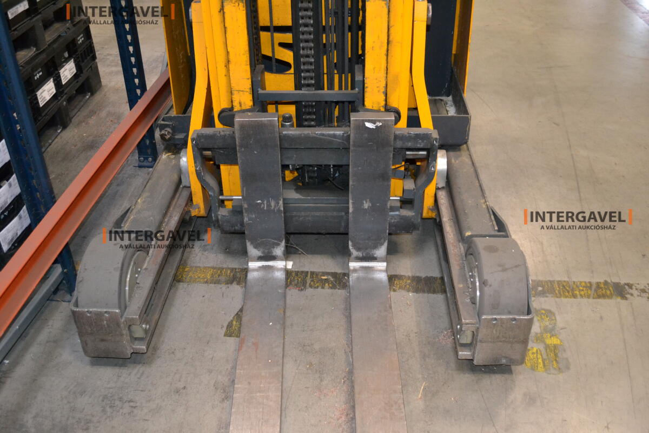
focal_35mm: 33
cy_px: 216
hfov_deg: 57.2
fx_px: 595
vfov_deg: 40.0
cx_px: 324
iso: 2800
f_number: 4
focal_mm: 22
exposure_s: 1/60
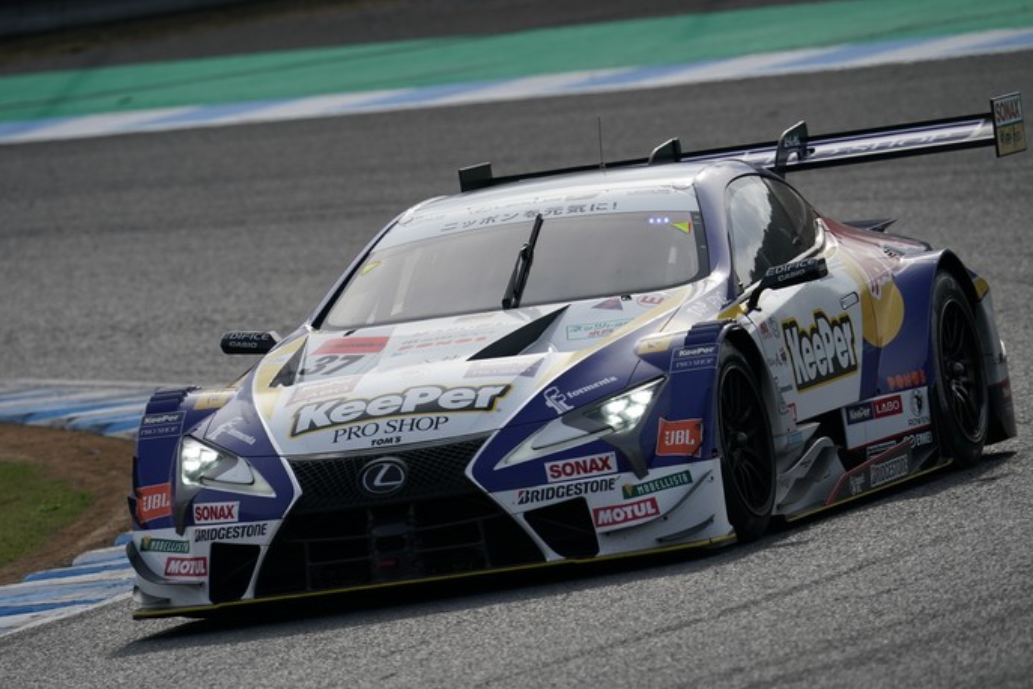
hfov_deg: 3.9
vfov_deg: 2.6
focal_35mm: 524
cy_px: 352
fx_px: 15035
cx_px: 496
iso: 250
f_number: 8
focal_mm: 500
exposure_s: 1/800
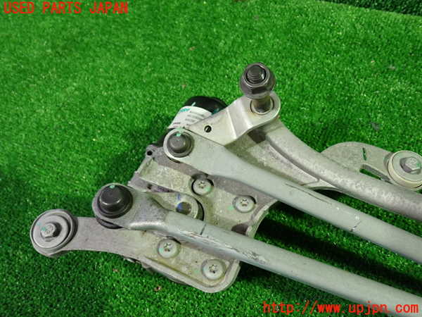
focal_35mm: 30
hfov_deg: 60.0
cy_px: 158
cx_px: 211
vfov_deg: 46.8
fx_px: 366
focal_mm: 5.4
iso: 500
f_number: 2.3
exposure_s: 1/30
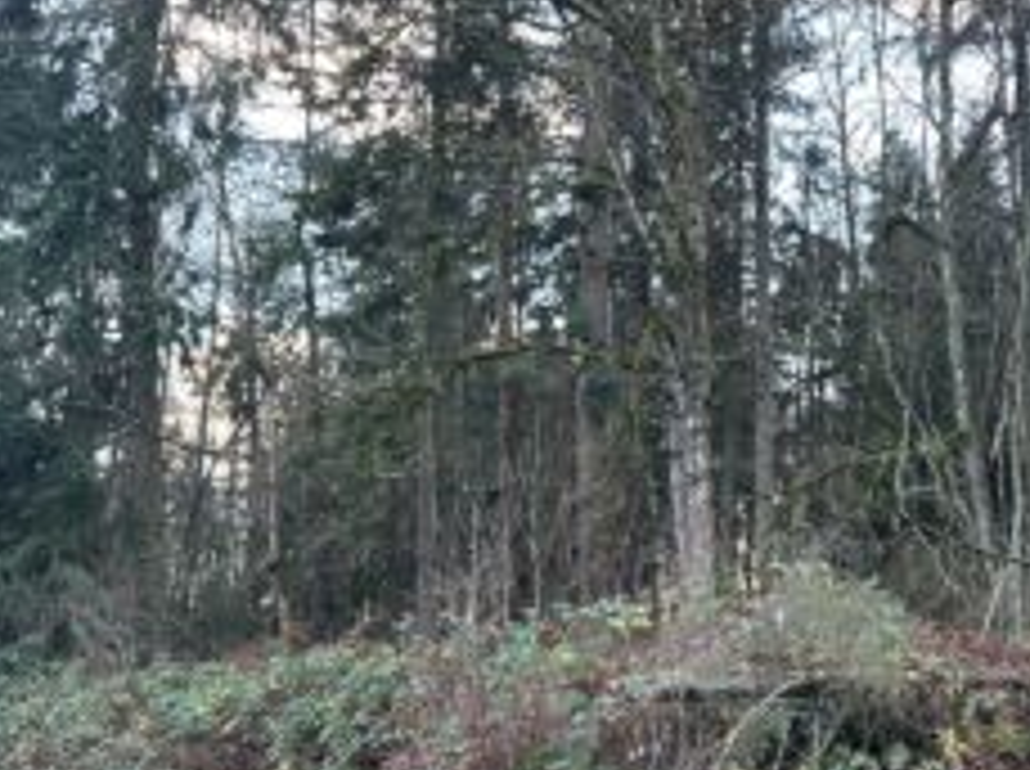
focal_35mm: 42
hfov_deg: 44.3
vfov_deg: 34.0
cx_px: 679
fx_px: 1248
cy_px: 504
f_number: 1.78
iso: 100
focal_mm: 6.86
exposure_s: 1/121
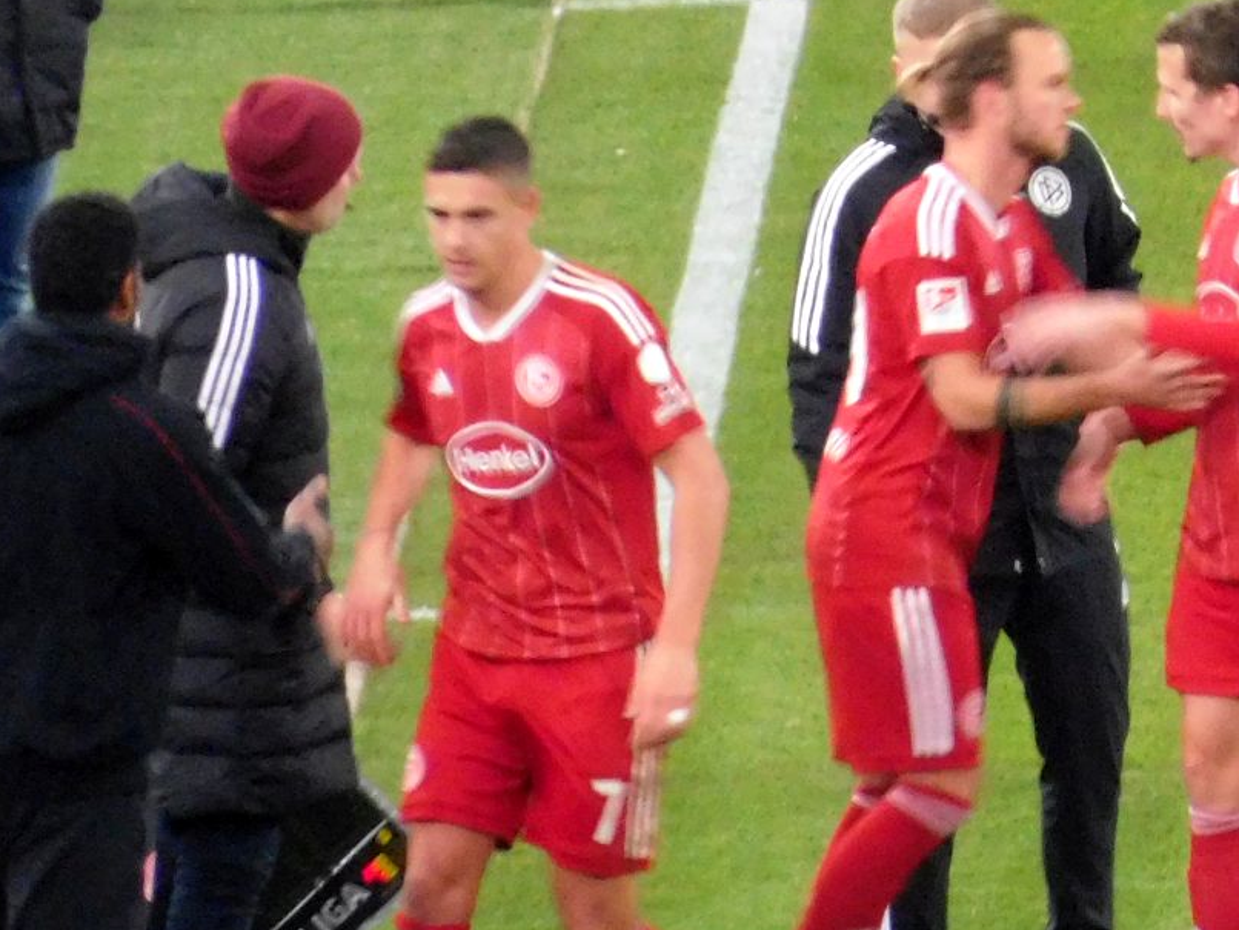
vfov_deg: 1.2
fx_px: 44396
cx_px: 1154
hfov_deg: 1.6
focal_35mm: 1240
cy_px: 619
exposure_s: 1/50
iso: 800
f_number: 6.5
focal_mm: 90
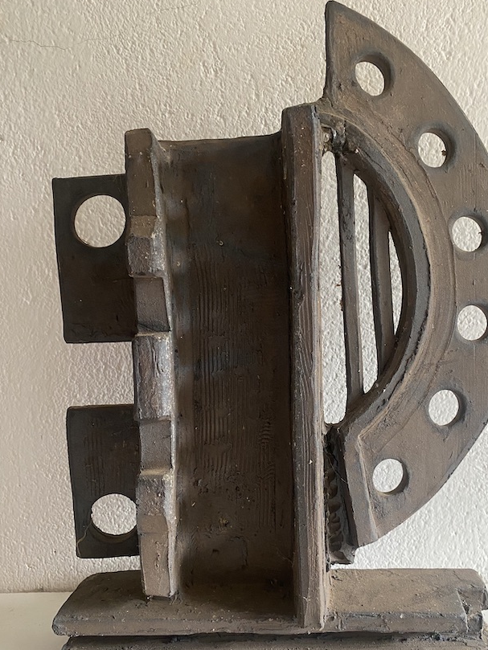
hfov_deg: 46.7
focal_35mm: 30
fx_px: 564
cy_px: 364
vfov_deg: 59.8
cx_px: 273
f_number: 1.8
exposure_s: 1/60
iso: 320
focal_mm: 4.25
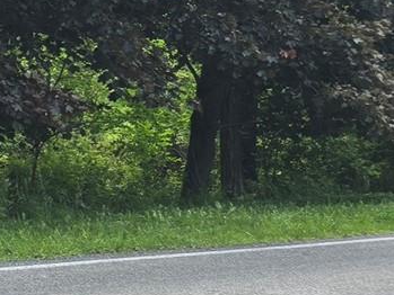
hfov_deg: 10.9
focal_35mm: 135
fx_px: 1537
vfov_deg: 10.9
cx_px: -704
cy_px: 5
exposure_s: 1/203
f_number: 1.7
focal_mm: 6.3
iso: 12
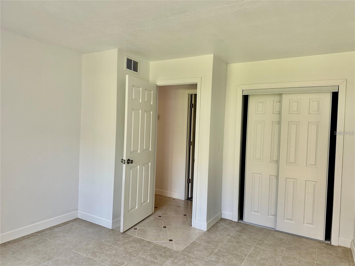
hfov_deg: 71.6
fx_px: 246
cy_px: 133
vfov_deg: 56.8
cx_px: 178
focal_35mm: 24
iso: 125
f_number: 1.78
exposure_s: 1/120
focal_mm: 6.86
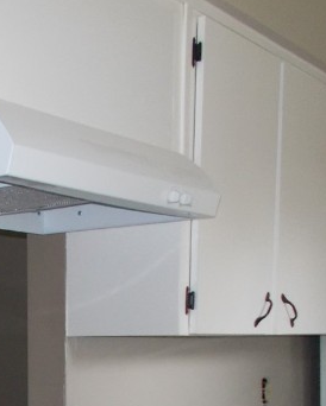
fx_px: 916
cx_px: -89
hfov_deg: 18.8
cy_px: 433
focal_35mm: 76
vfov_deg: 23.7
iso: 200
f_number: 3.2
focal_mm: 4.6
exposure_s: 1/25
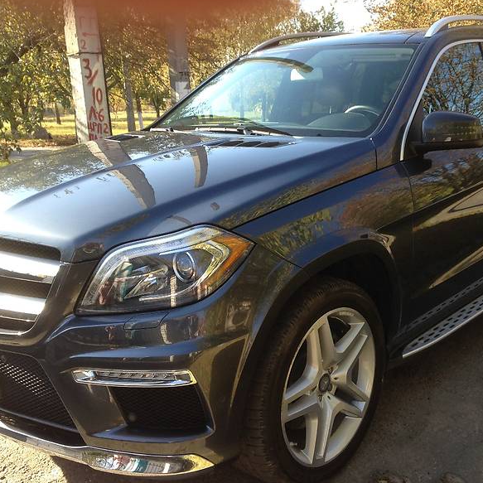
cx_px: 290
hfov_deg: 41.7
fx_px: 631
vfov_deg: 41.9
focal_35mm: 40
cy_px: 241
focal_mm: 4.1
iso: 50
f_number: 2.4
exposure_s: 1/218
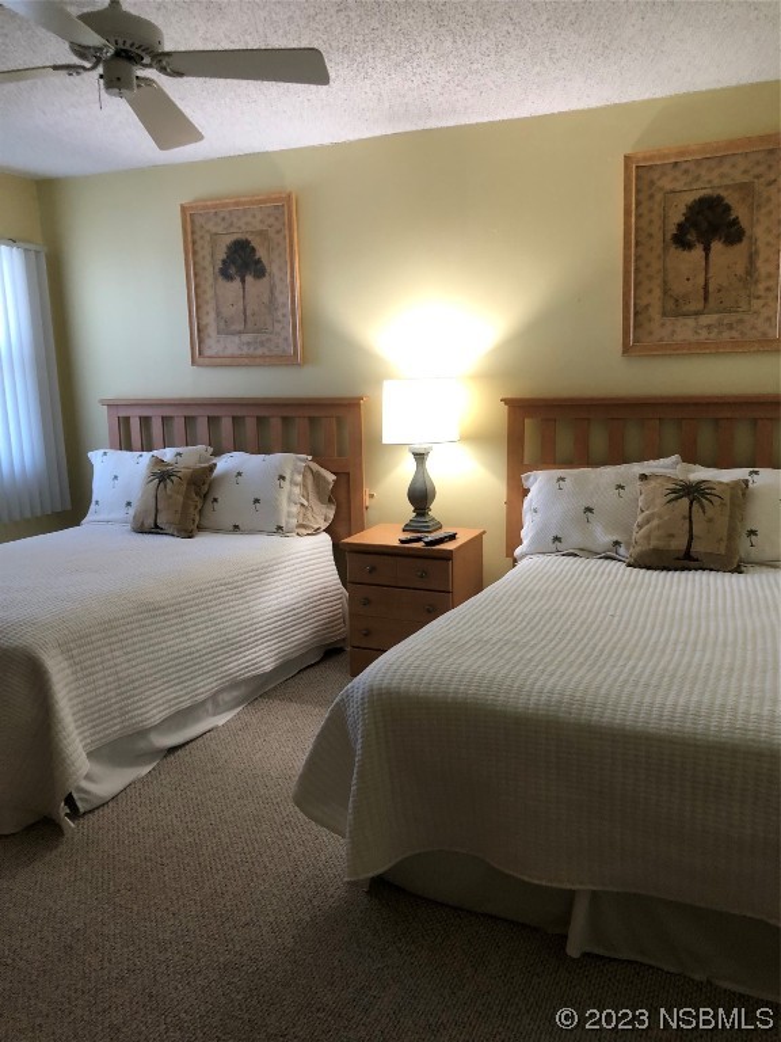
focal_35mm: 28
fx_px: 842
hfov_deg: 49.7
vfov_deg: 63.4
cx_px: 390
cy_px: 521
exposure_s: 1/15
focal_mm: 4
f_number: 1.8
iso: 50
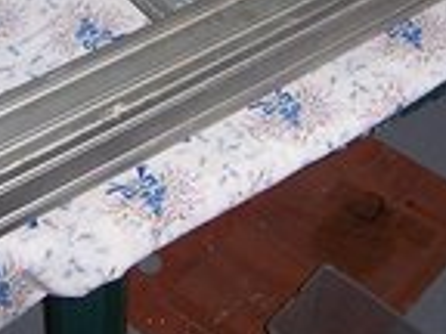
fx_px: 1288
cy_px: -111
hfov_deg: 19.6
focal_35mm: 100
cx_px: 248
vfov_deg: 14.1
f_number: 2.8
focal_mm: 6.2
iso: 125
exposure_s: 1/60
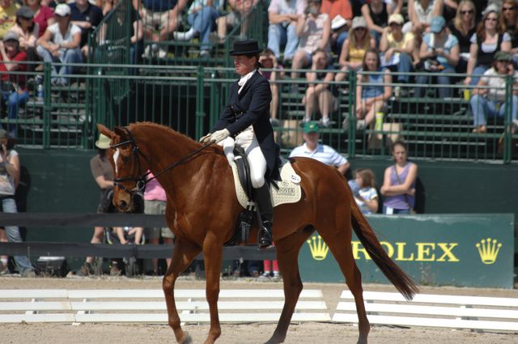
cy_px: 172
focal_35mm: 600
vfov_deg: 2.3
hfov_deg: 3.4
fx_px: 8622
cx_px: 259
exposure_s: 1/1250
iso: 200
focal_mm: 400
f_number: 5.6
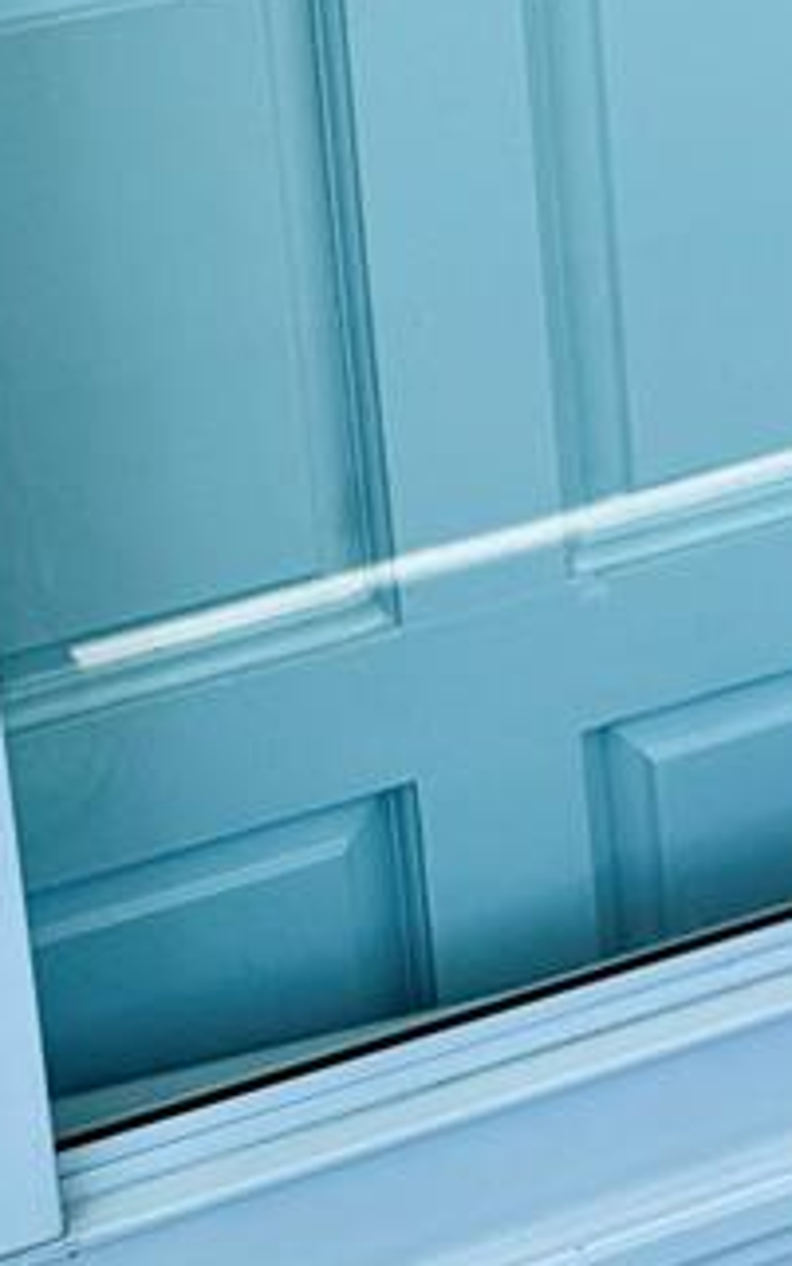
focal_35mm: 95
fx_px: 3276
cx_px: 1170
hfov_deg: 13.1
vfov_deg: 18.2
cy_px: -872
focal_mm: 6.76
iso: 80
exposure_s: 1/1901
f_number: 1.78
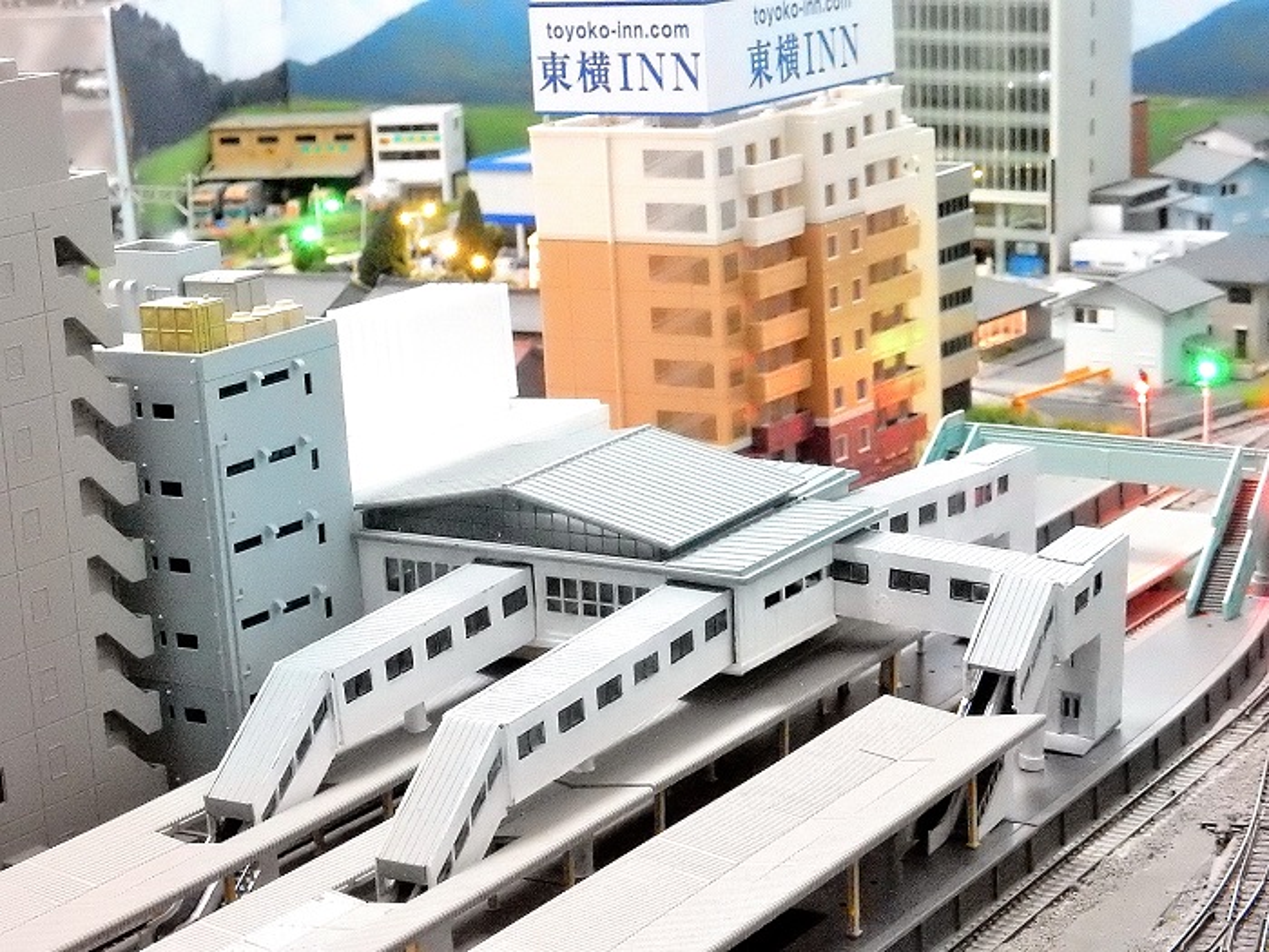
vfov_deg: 17.6
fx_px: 3079
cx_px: 634
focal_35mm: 84
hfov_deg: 23.3
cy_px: 476
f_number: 5
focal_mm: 14.9
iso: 3200
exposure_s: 1/50
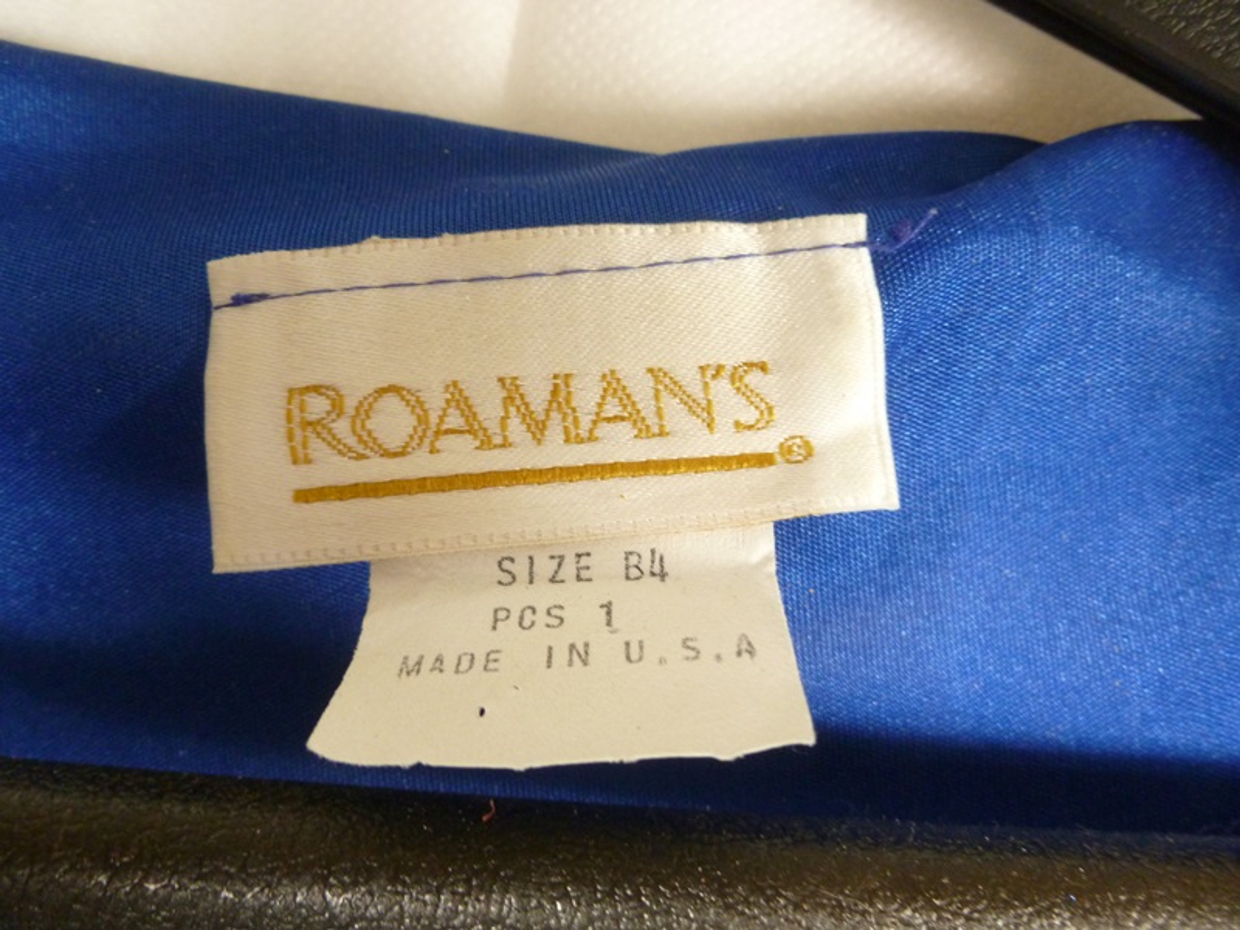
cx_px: 620
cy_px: 465
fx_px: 1003
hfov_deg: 63.4
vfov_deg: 49.7
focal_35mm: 28
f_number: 3.3
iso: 400
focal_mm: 5
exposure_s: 1/40
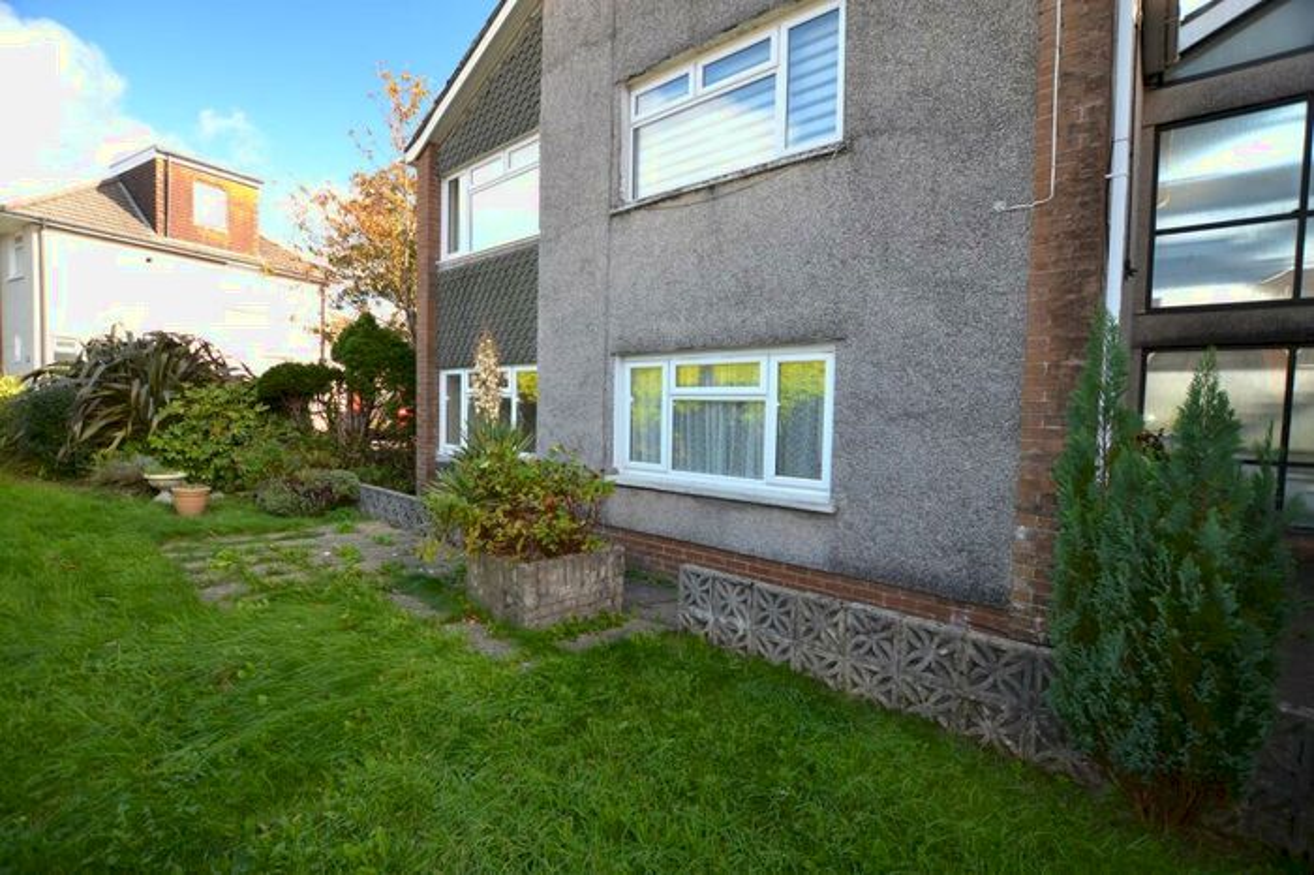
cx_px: 657
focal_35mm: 15
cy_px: 438
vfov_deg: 77.3
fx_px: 547
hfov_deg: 100.4
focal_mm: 10
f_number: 4
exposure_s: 1/125
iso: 180
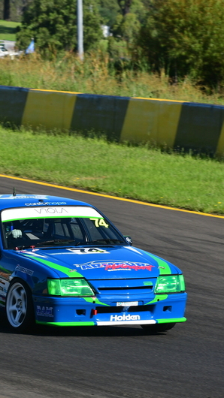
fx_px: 5007
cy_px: 199
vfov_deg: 4.6
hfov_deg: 2.6
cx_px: -1
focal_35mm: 474
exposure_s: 1/320
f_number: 11
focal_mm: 200
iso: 250
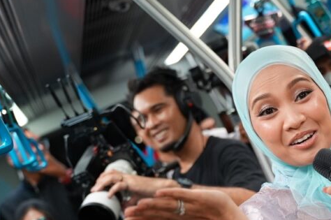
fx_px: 743
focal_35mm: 81
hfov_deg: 24.3
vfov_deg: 16.7
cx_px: 307
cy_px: 174
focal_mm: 37.4
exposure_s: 1/160
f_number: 2.8
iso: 1600
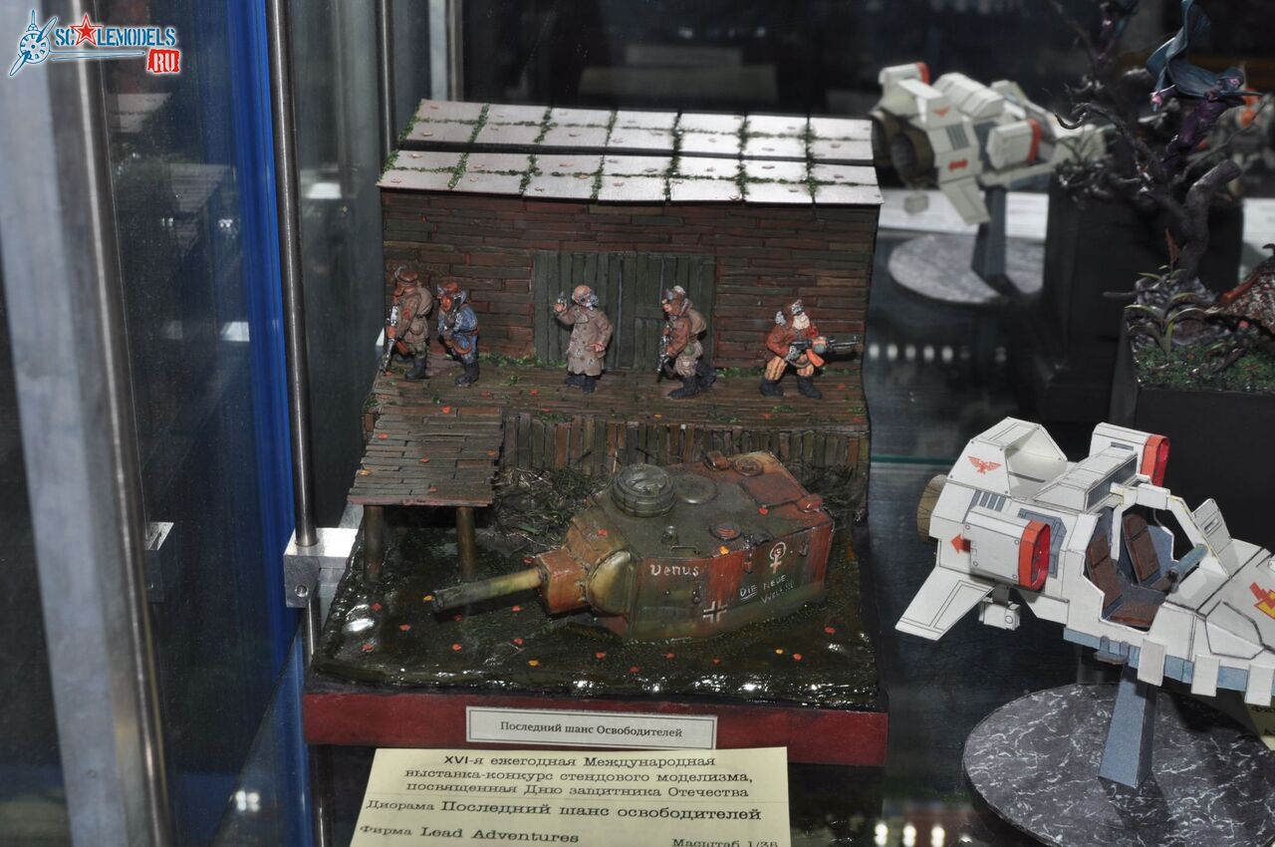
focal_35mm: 60
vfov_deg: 22.6
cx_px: 638
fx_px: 2122
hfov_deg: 33.4
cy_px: 424
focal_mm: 40
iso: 200
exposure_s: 1/200
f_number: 10
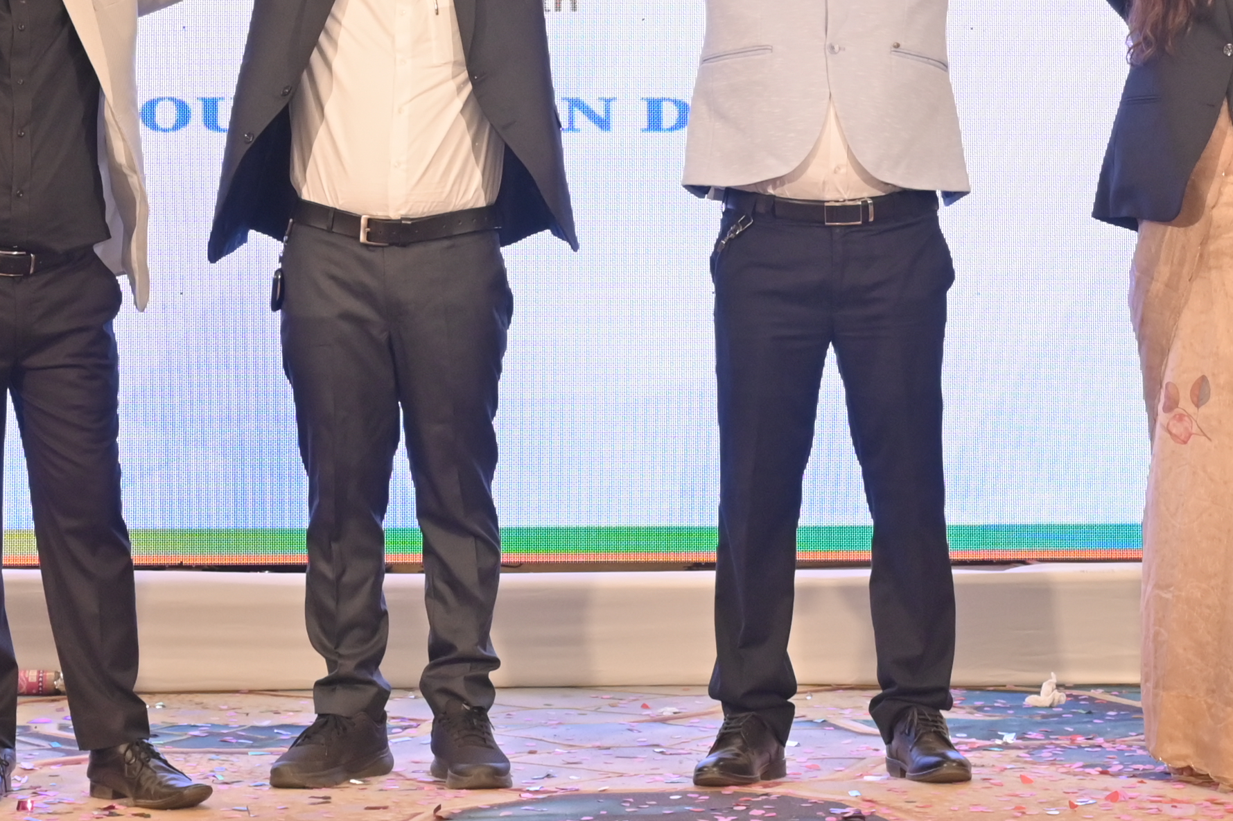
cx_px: 526
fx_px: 3550
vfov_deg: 12.9
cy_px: -132
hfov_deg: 19.7
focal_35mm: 104
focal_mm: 30.5
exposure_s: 1/125
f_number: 5
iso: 1250
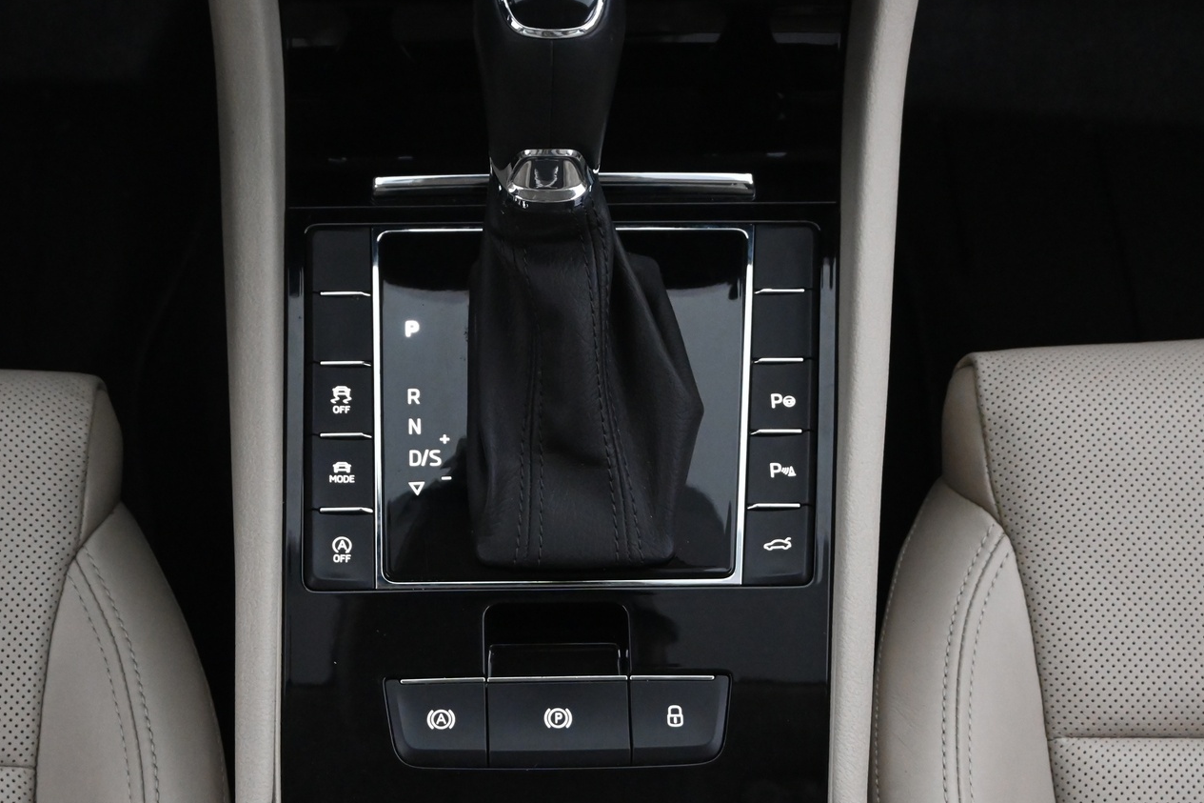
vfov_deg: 18.7
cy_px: 364
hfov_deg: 27.7
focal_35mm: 73
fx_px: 2441
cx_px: 548
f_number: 5.6
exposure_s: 1/25
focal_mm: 38
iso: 4500
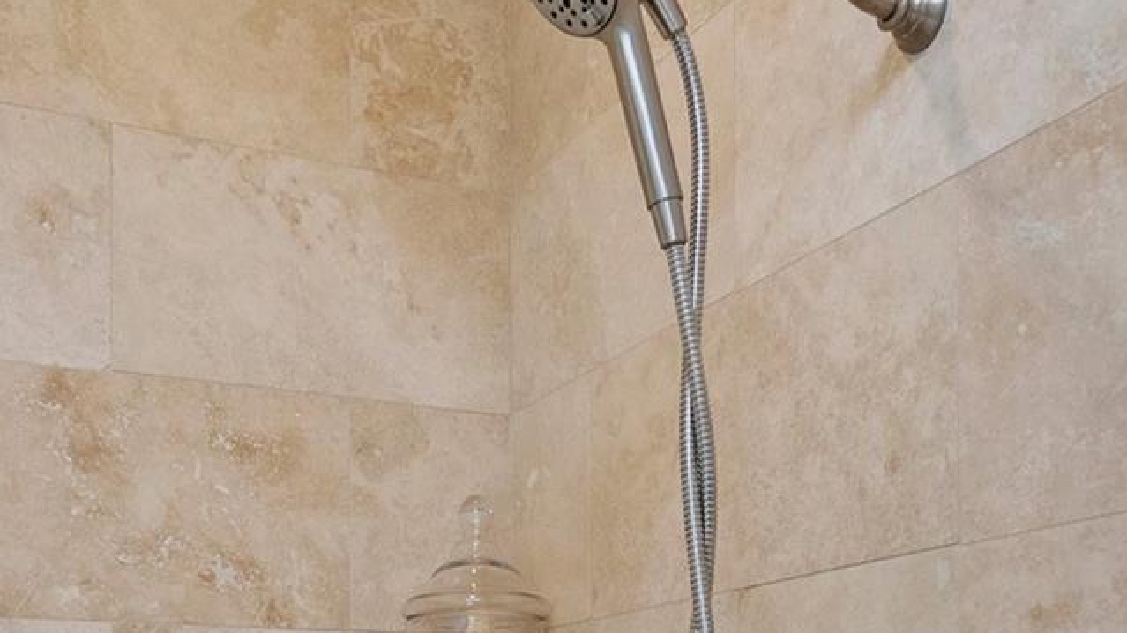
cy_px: 736
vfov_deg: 25.7
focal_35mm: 42
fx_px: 1255
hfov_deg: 48.2
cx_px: 466
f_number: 9
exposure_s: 1/5
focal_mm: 16
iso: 250
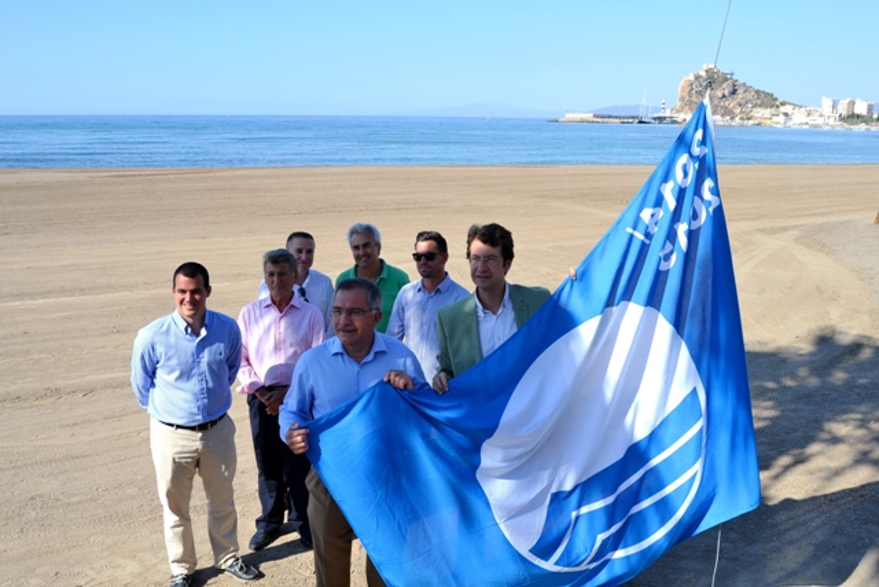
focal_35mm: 30
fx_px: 733
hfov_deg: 61.9
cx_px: 440
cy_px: 294
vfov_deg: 43.6
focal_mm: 20
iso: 100
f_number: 7.1
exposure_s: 1/200
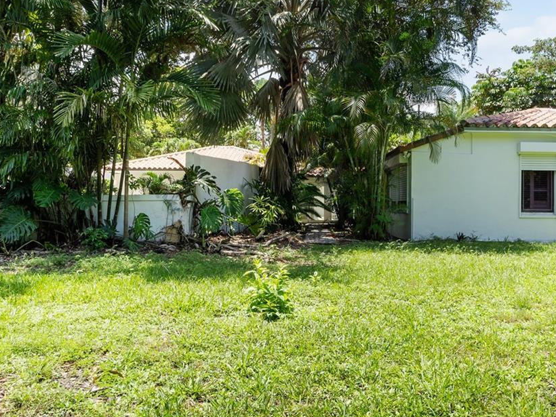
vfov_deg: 46.8
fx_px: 482
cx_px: 313
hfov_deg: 59.8
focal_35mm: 30
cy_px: 196
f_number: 14
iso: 250
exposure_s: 1/30
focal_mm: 16
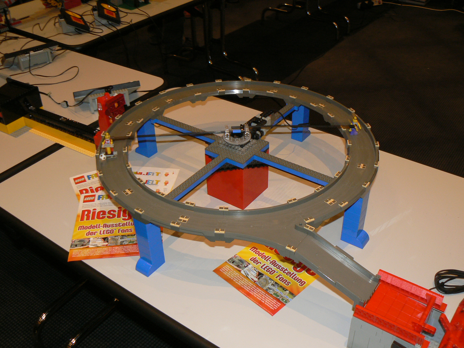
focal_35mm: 36
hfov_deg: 51.4
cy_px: 174
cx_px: 232
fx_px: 483
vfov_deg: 39.7
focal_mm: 6
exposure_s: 1/25
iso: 100
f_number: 2.8
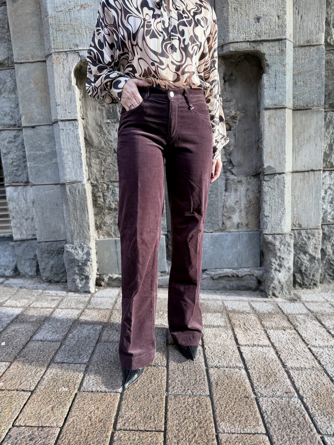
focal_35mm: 24
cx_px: 167
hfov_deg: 56.8
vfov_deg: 71.6
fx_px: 309
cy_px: 222
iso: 80
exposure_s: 1/168
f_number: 1.78
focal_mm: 6.76
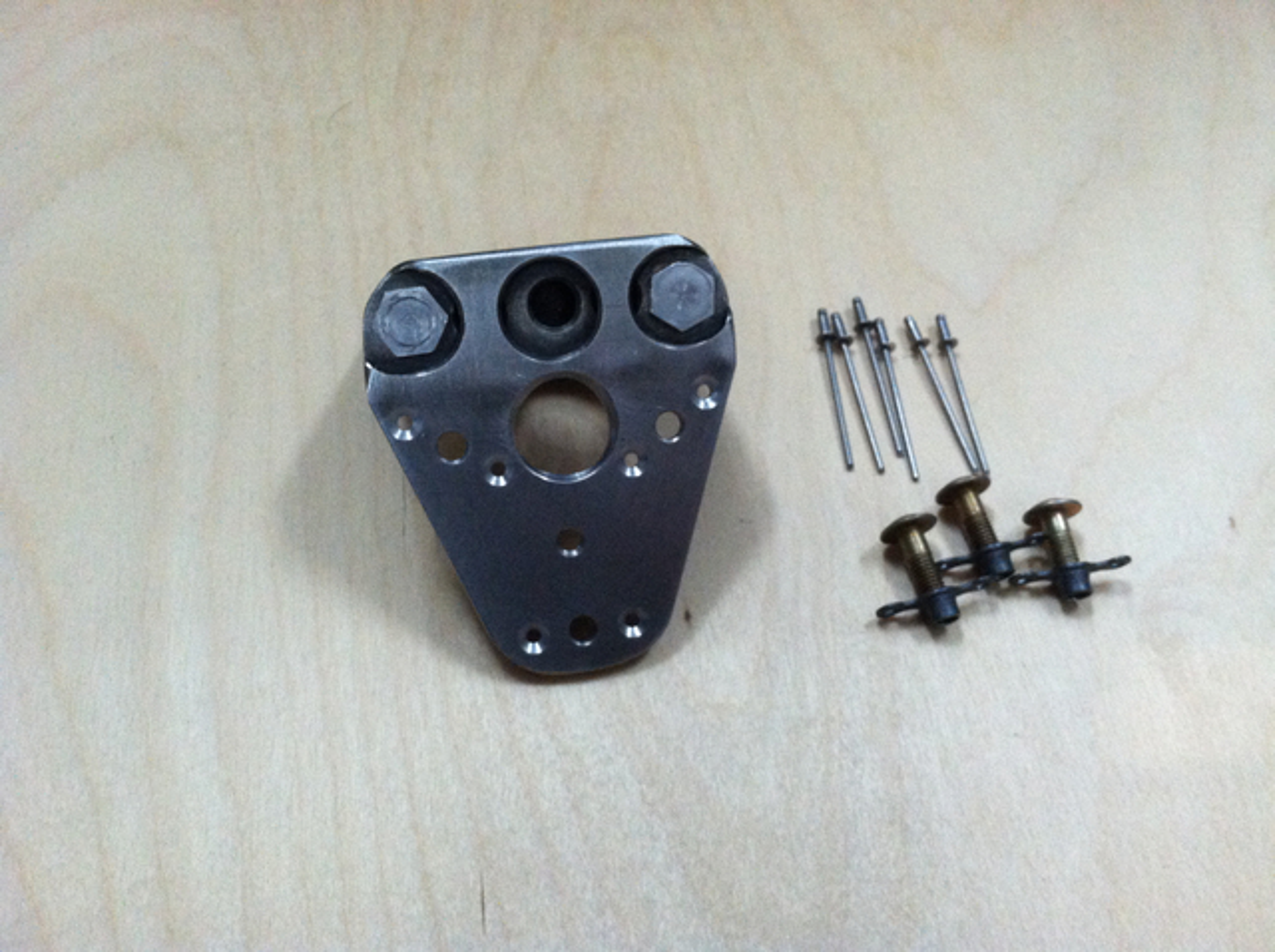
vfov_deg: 40.6
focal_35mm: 35
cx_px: 638
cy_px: 476
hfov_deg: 52.7
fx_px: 1287
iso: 400
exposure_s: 1/15
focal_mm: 3.85
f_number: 2.8
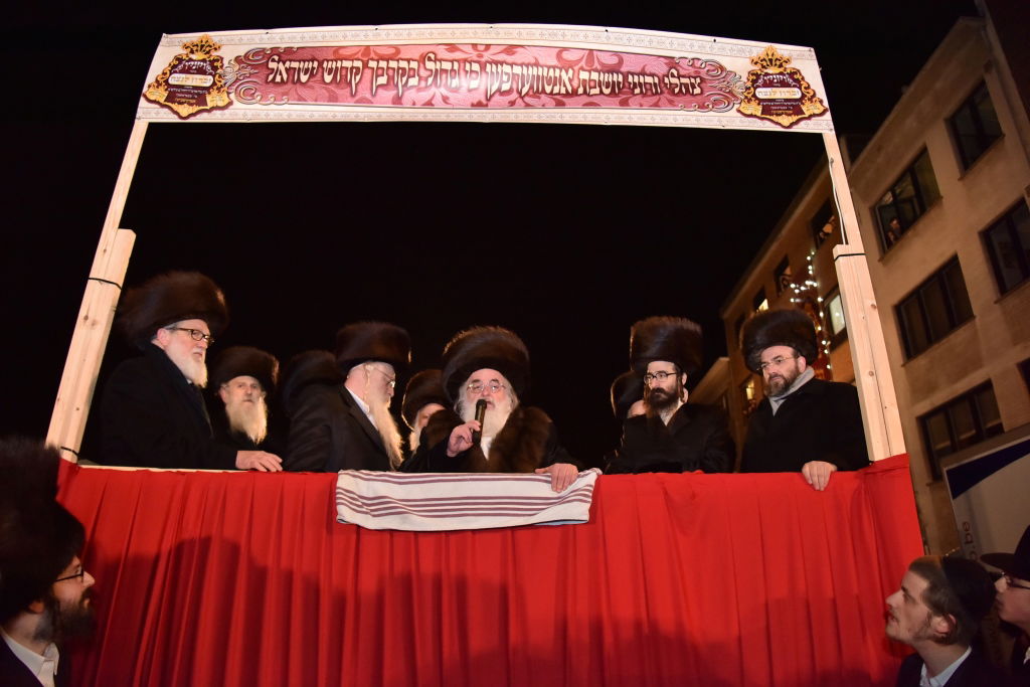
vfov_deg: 53.1
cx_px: 515
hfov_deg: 73.7
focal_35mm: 24
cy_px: 344
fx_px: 687
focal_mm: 24
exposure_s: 1/125
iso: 2000
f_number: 4
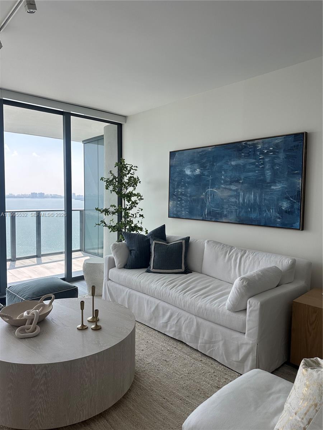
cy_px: 215
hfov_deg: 56.8
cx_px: 162
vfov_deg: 71.6
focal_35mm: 24
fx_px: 299
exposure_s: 1/1289
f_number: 1.78
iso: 80
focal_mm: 6.86
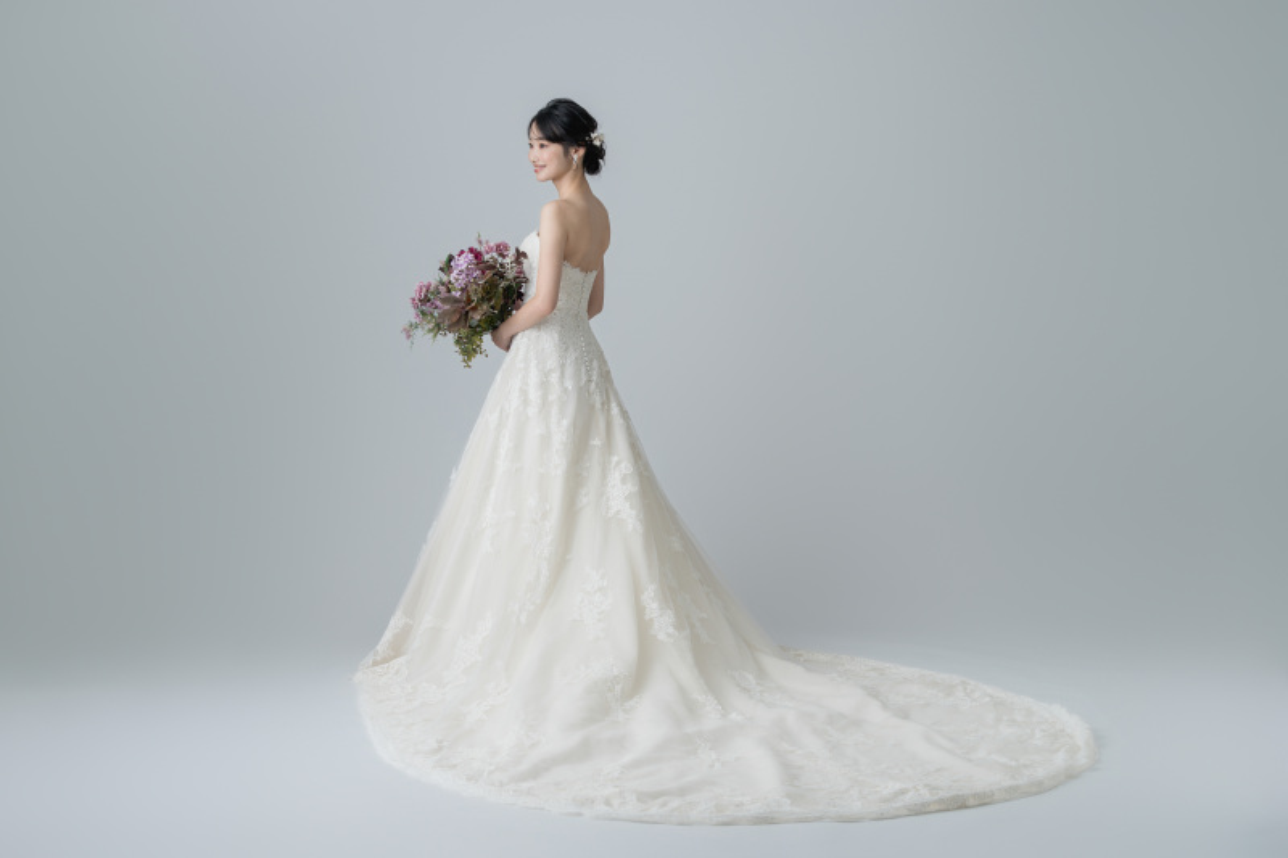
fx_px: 1942
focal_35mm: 54
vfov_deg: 24.9
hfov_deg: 36.7
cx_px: 644
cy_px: 429
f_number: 5
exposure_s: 1/100
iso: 200
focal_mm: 54.3
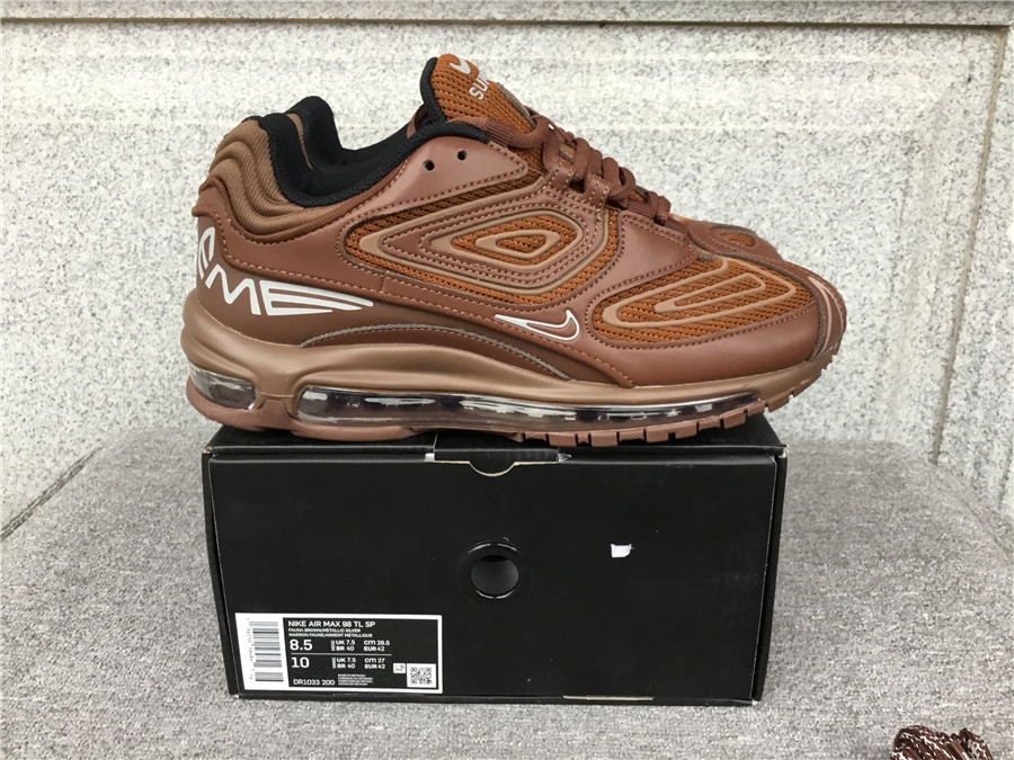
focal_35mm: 31
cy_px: 380
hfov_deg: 58.4
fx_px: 908
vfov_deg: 45.4
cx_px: 507
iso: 32
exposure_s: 1/33
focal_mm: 3.3
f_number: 2.4
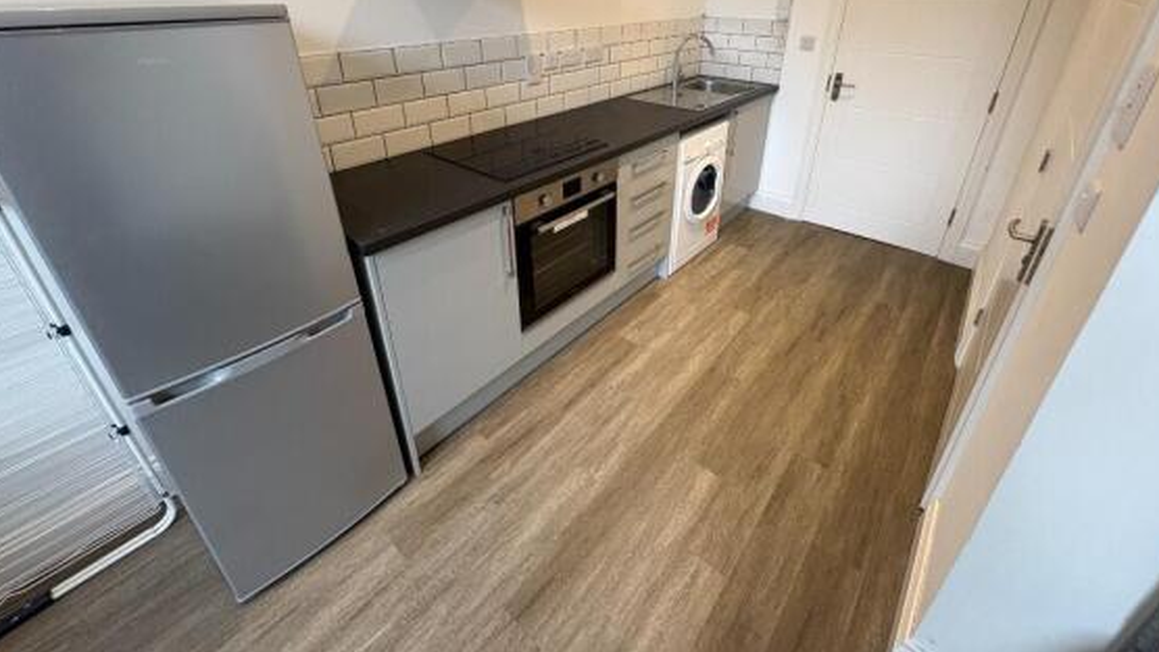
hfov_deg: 99.3
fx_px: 492
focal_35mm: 16
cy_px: 211
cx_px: 595
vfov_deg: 65.2
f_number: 2.2
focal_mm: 2.22
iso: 160
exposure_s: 1/50
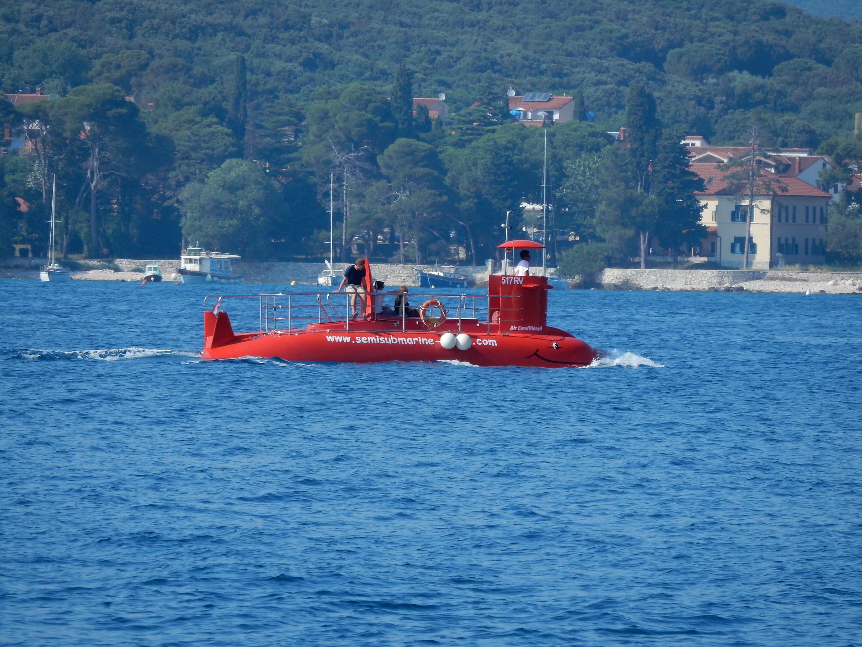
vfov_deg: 2.8
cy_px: 324
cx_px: 431
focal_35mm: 532
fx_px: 13248
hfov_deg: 3.7
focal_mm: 94.9
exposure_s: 1/500
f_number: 6.4
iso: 125
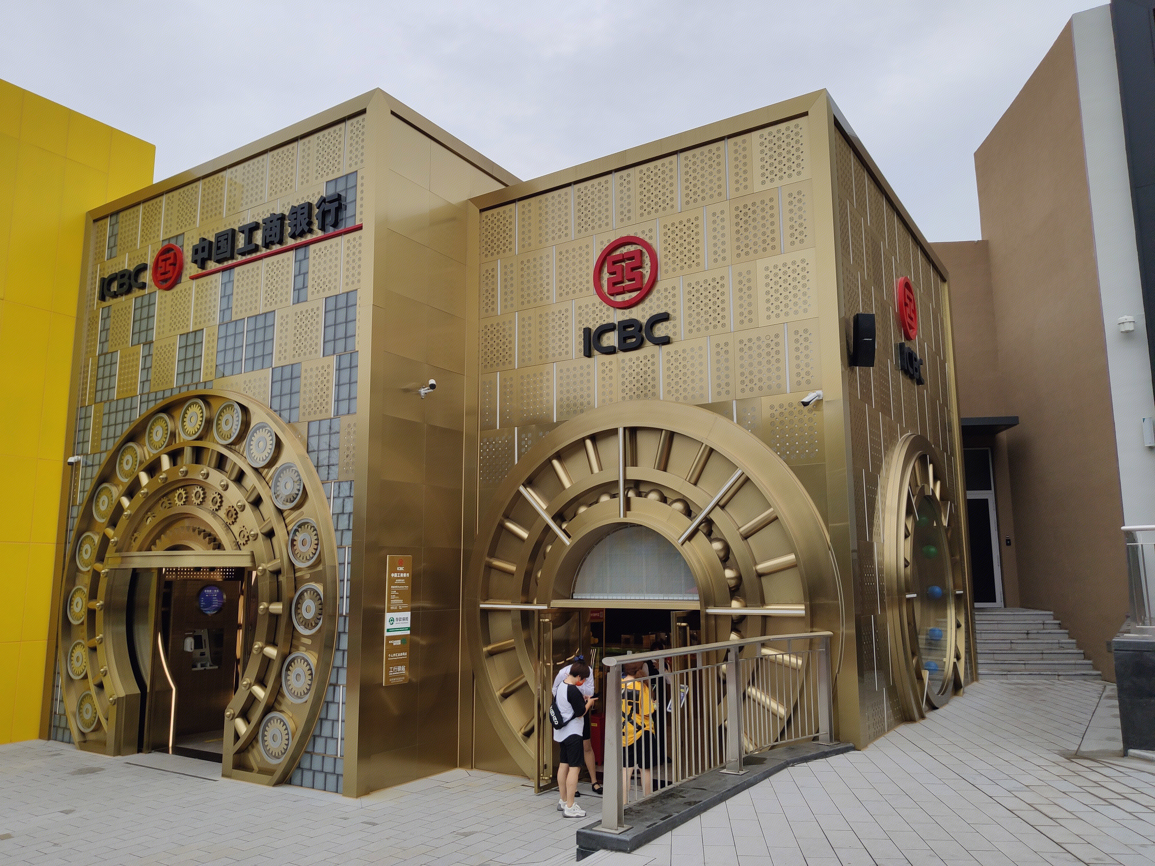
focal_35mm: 26
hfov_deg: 67.3
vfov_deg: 53.1
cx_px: 578
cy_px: 433
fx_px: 868
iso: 112
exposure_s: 1/1295
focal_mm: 4.75
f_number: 1.75
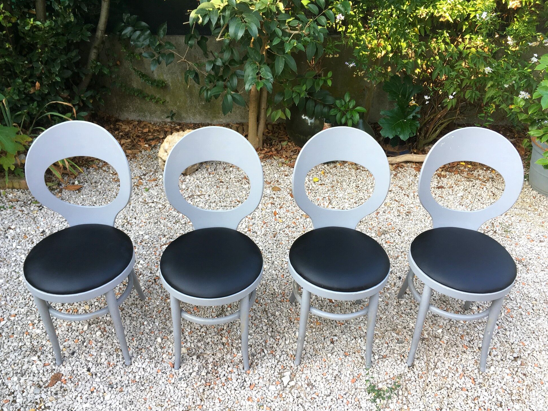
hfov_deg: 60.0
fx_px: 475
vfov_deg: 46.8
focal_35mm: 30
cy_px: 211
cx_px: 269
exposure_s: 1/107
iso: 25
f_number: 2.2
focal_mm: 4.15
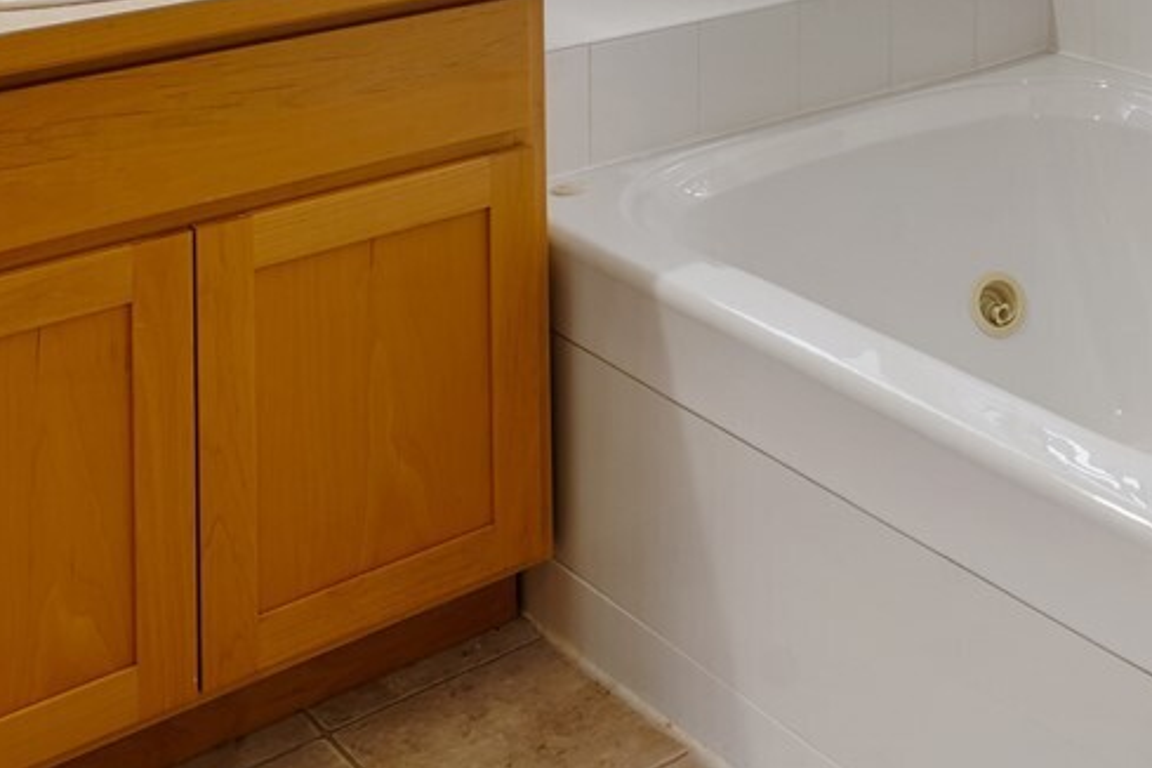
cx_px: 1273
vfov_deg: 19.1
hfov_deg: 30.3
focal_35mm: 59
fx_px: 1888
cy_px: -498
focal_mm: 17
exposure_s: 1/3
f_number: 8
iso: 100
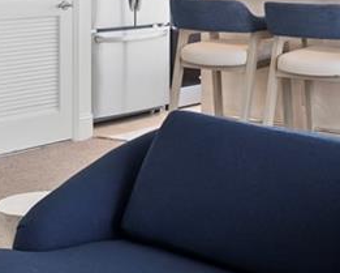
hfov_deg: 20.8
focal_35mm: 92
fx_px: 926
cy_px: -55
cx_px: 215
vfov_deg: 16.1
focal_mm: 16
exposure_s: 1/20
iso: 320
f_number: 4.5
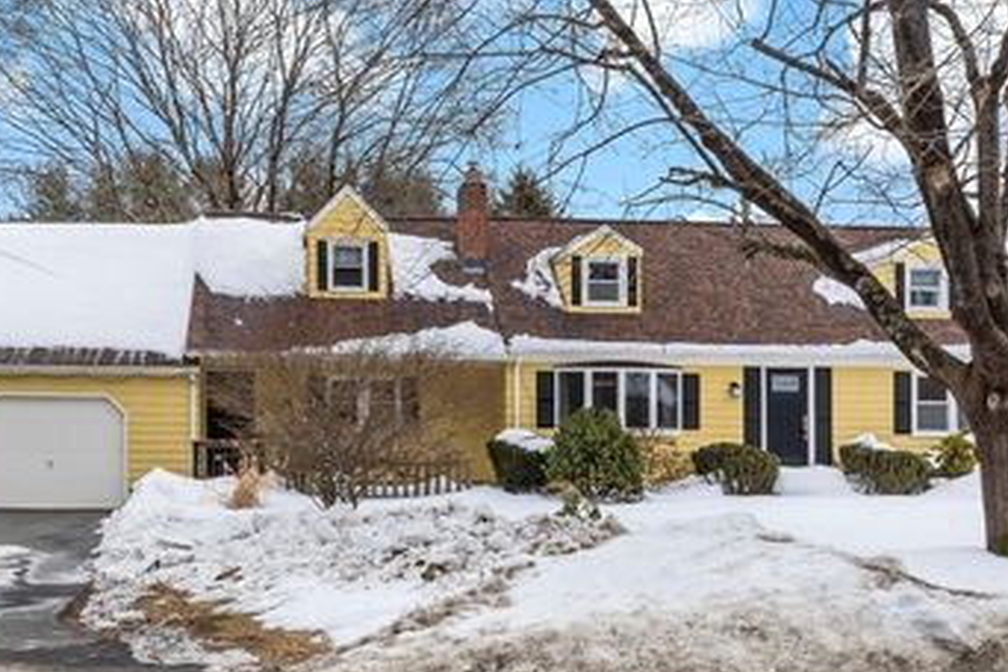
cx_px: 365
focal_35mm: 38
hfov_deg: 50.1
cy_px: 396
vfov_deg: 35.0
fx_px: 1064
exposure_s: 1/20
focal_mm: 26
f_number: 22
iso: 100
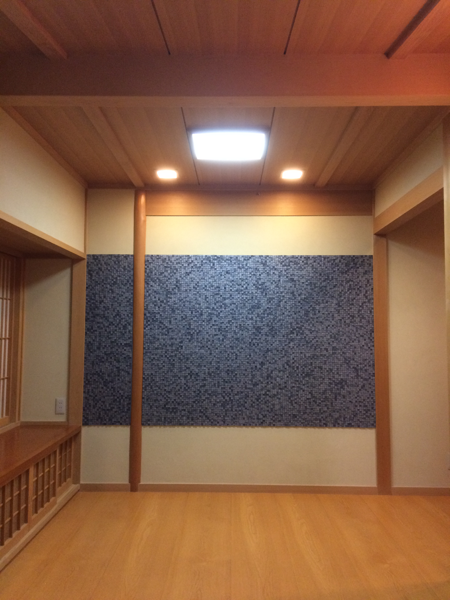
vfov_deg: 61.7
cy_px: 300
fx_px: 503
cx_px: 225
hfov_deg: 48.2
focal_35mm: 29
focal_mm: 4.15
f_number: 2.2
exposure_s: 1/30
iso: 250
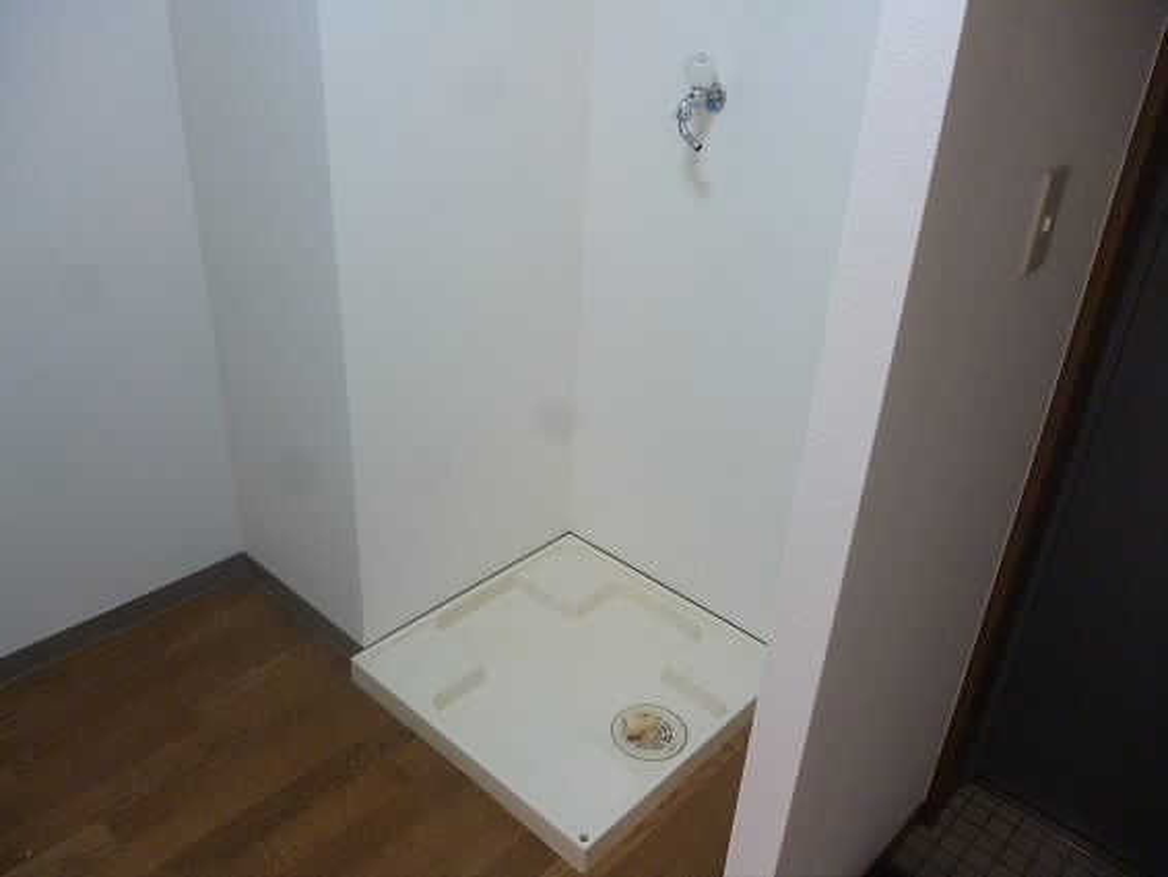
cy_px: 438
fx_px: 945
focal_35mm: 28
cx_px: 584
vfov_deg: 49.8
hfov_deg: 63.4
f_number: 3.1
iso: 400
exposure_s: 1/20
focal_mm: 5
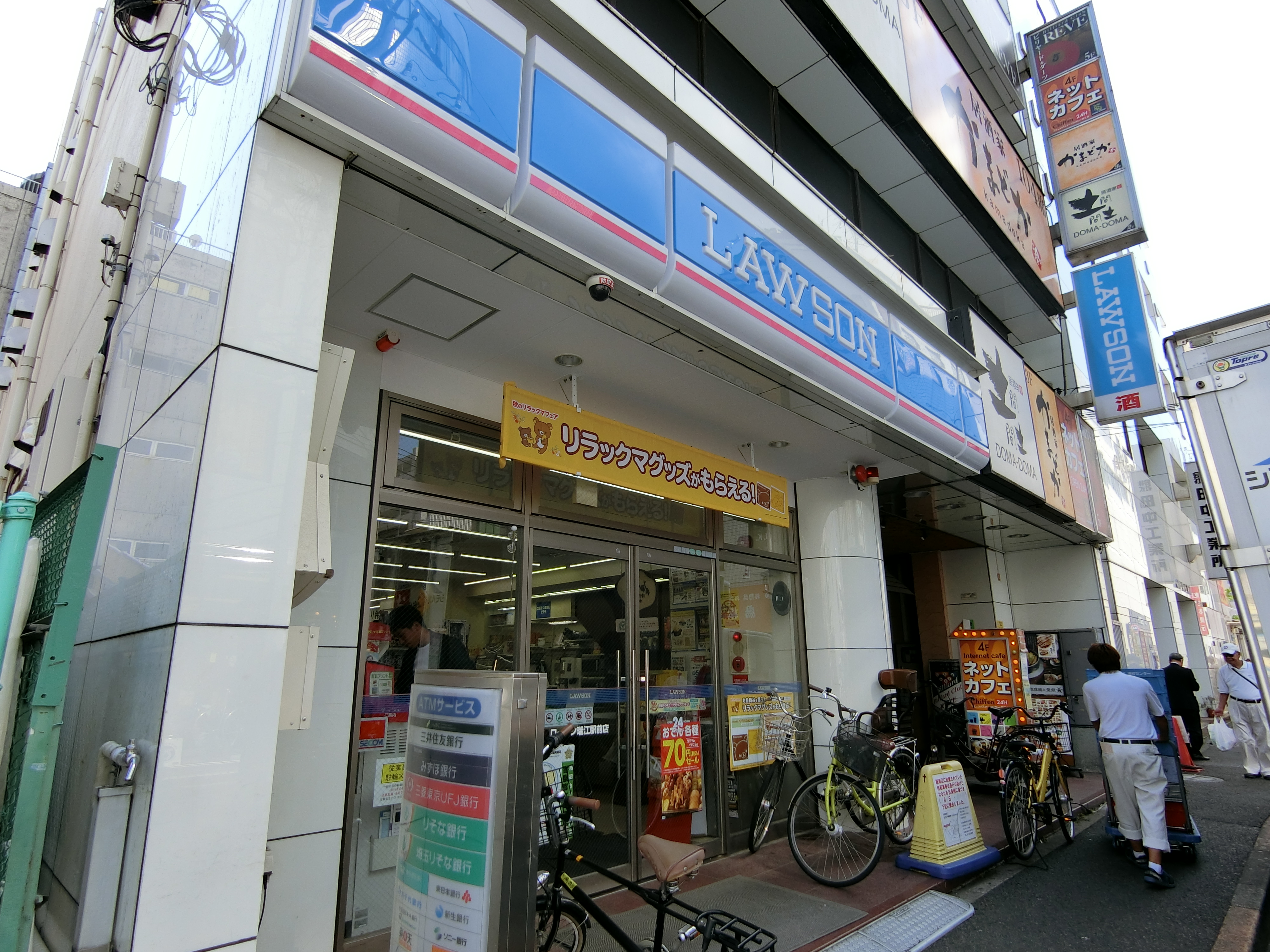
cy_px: 476
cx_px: 635
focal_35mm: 19
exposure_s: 1/640
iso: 80
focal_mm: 4.06
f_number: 2.7
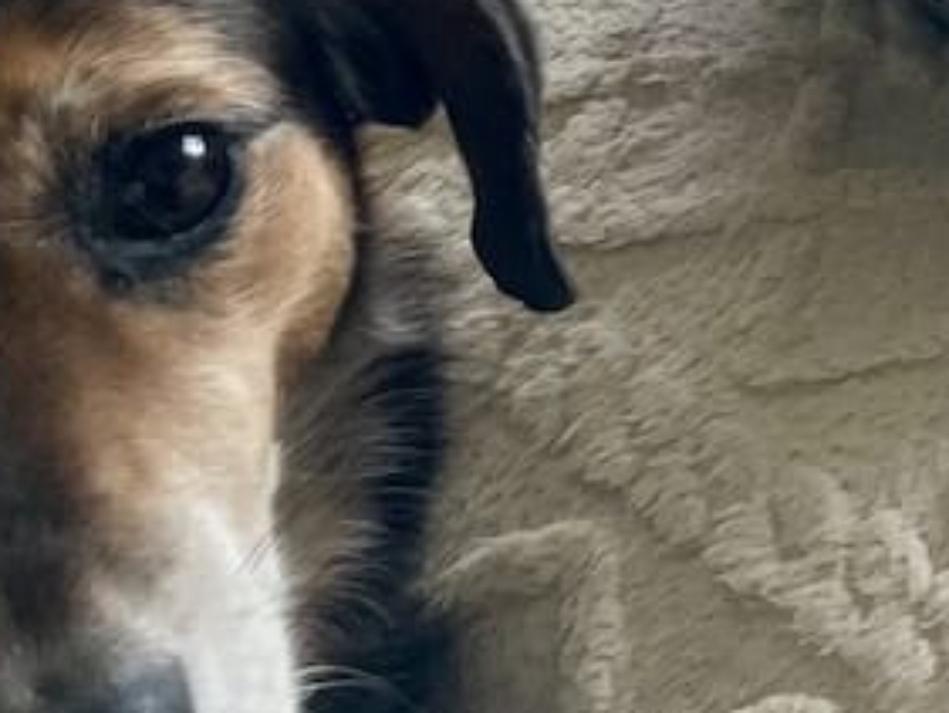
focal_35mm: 111
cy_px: -608
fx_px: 3044
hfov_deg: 16.1
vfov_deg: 12.2
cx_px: 1442
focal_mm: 4.2
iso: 50
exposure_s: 1/121
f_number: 1.6
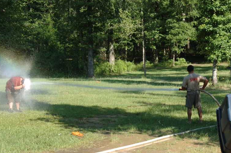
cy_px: 86
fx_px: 647
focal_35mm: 101
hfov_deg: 20.2
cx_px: 113
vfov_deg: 13.5
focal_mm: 50
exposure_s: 1/200
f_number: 7.1
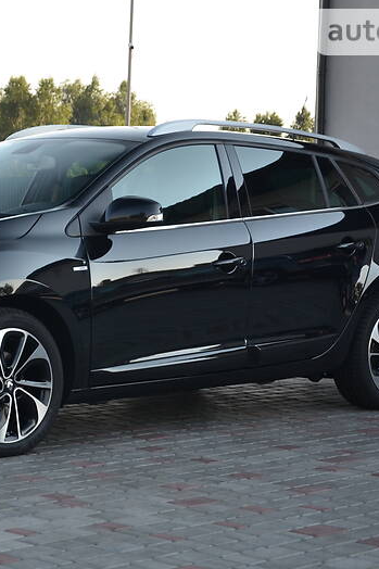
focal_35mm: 96
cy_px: 283
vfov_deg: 21.2
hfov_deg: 14.1
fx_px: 1517
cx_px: 53
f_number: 5.6
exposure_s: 1/125
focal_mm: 42
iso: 200
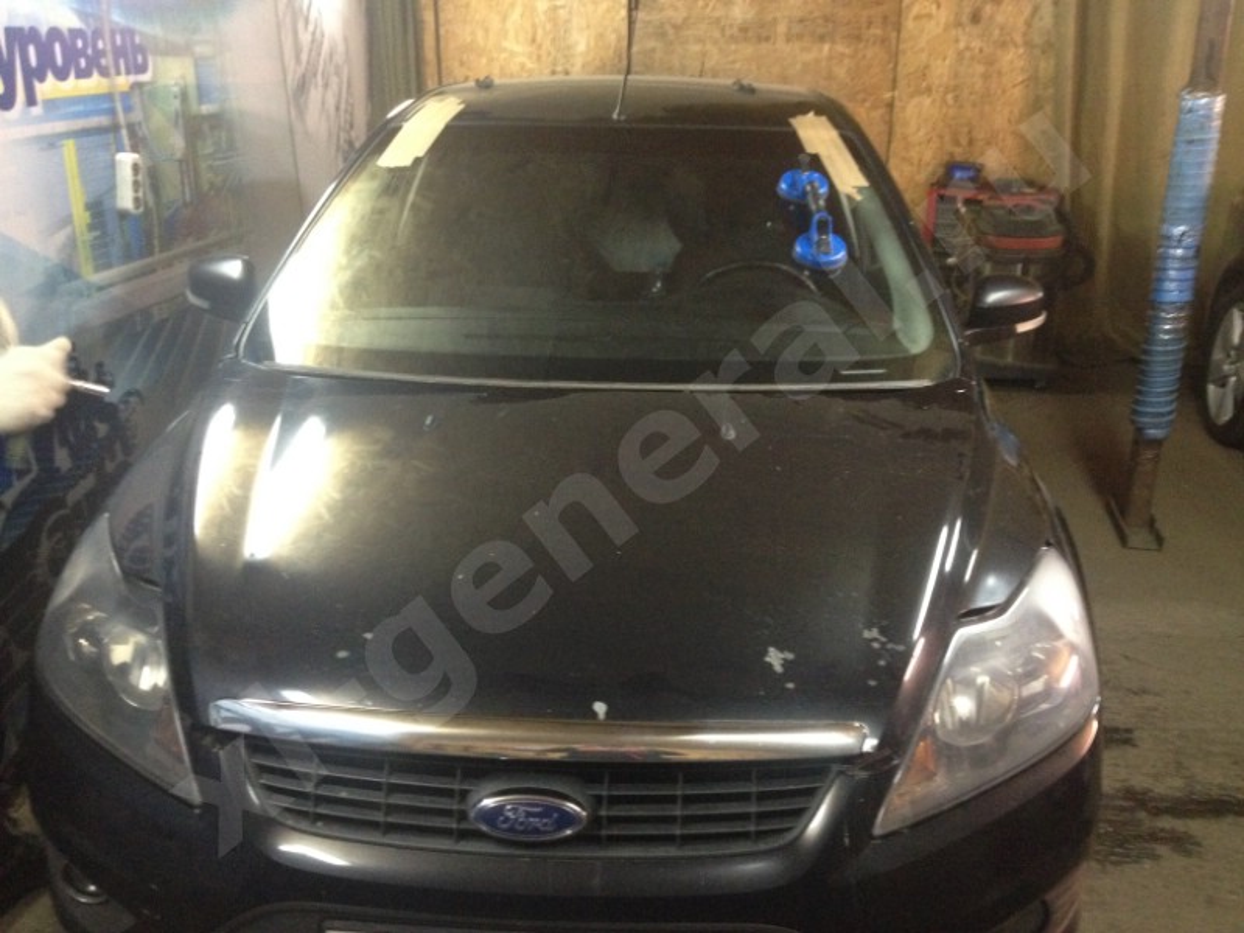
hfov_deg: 52.6
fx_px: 1258
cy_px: 466
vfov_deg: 40.7
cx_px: 622
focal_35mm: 35
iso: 400
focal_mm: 4.28
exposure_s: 1/15
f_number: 2.4
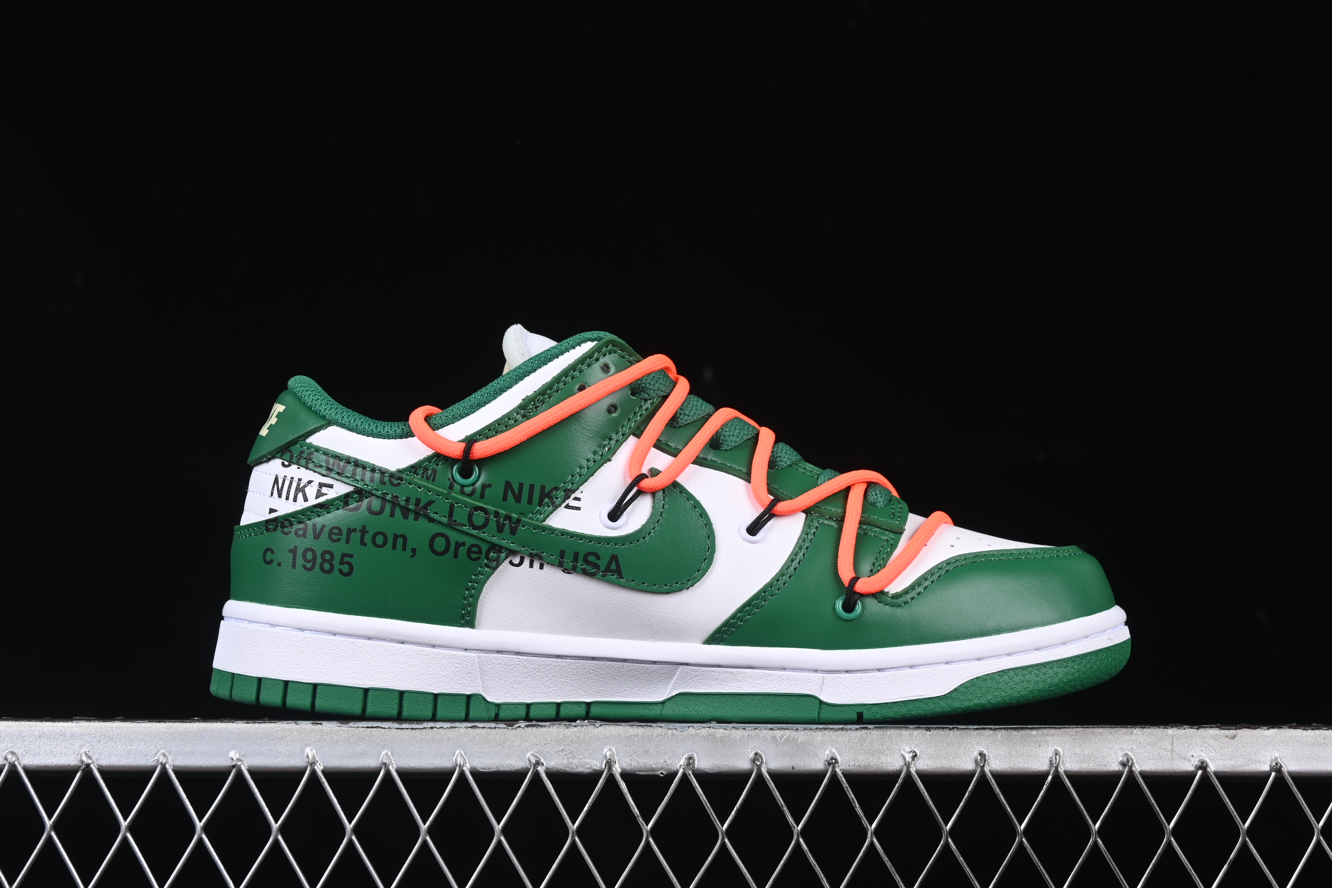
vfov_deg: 18.2
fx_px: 2775
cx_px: 666
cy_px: 444
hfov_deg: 27.0
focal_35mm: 75
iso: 160
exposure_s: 1/80
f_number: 8
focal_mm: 50
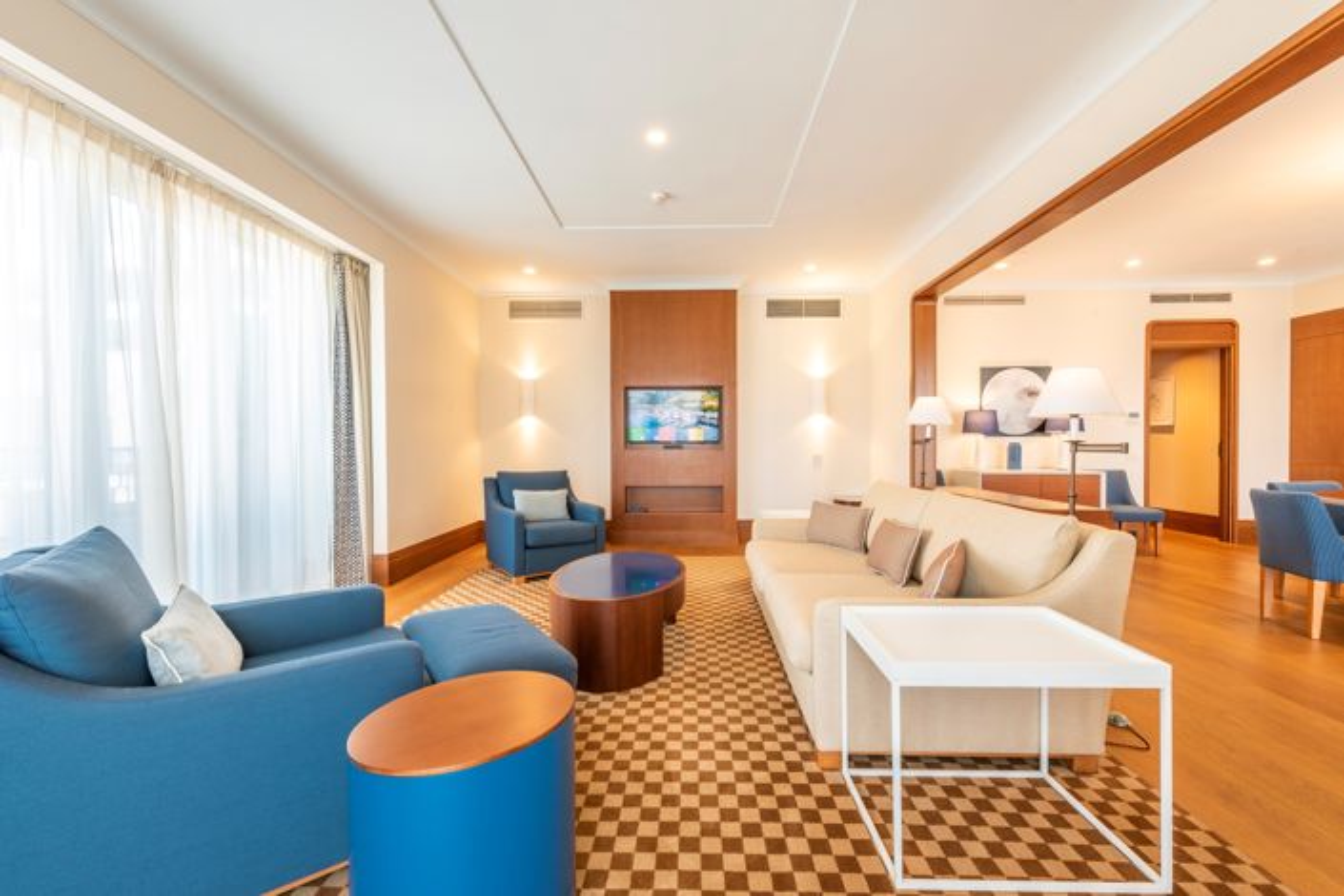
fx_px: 523
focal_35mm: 14
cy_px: 448
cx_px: 672
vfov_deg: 81.2
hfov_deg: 104.3
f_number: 10
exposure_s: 1/1.25
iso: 50
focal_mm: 14
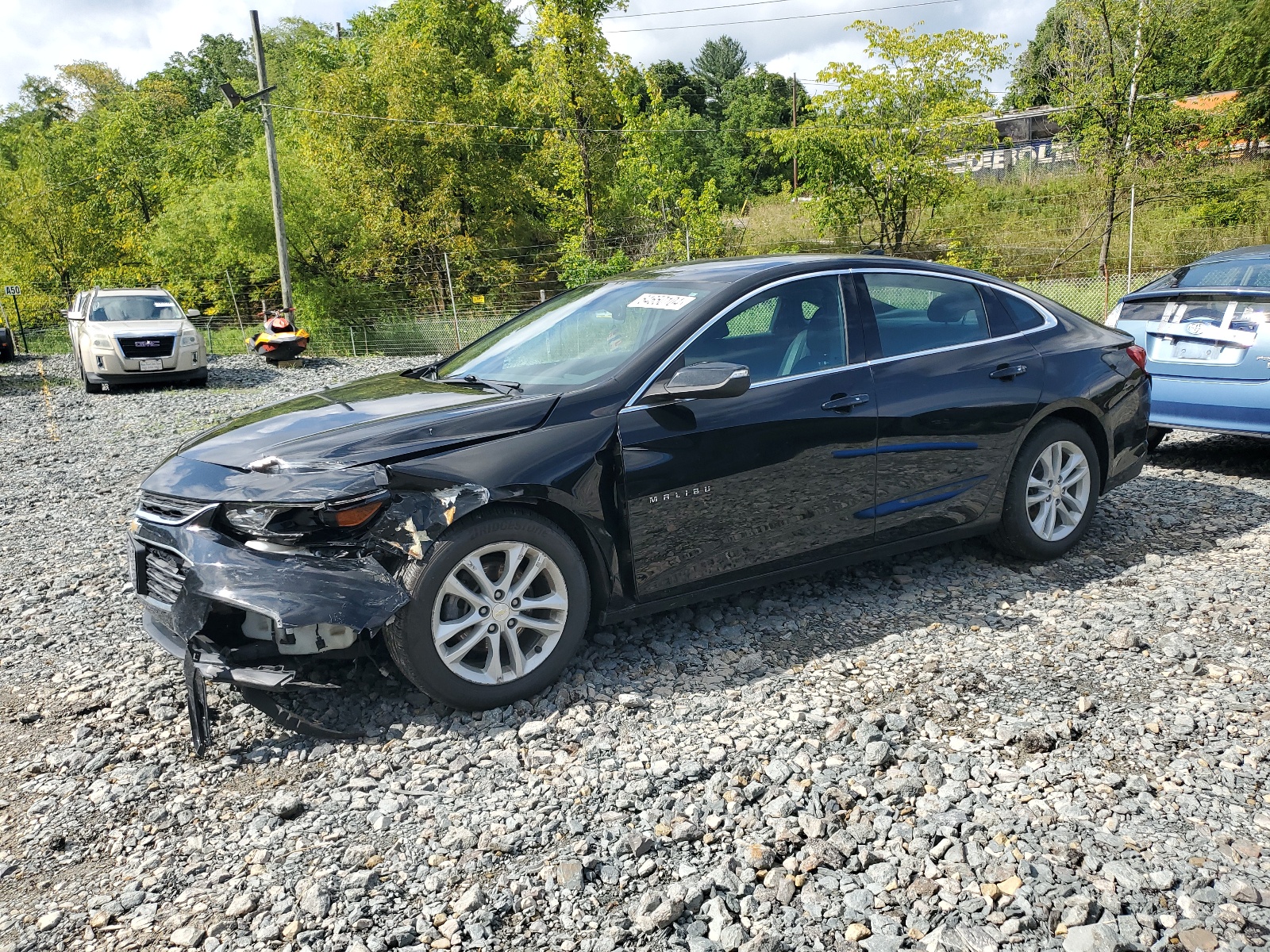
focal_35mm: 26
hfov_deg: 67.3
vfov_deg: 53.1
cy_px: 476
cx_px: 635
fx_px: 954
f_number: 1.5
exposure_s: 1/2000
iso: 50
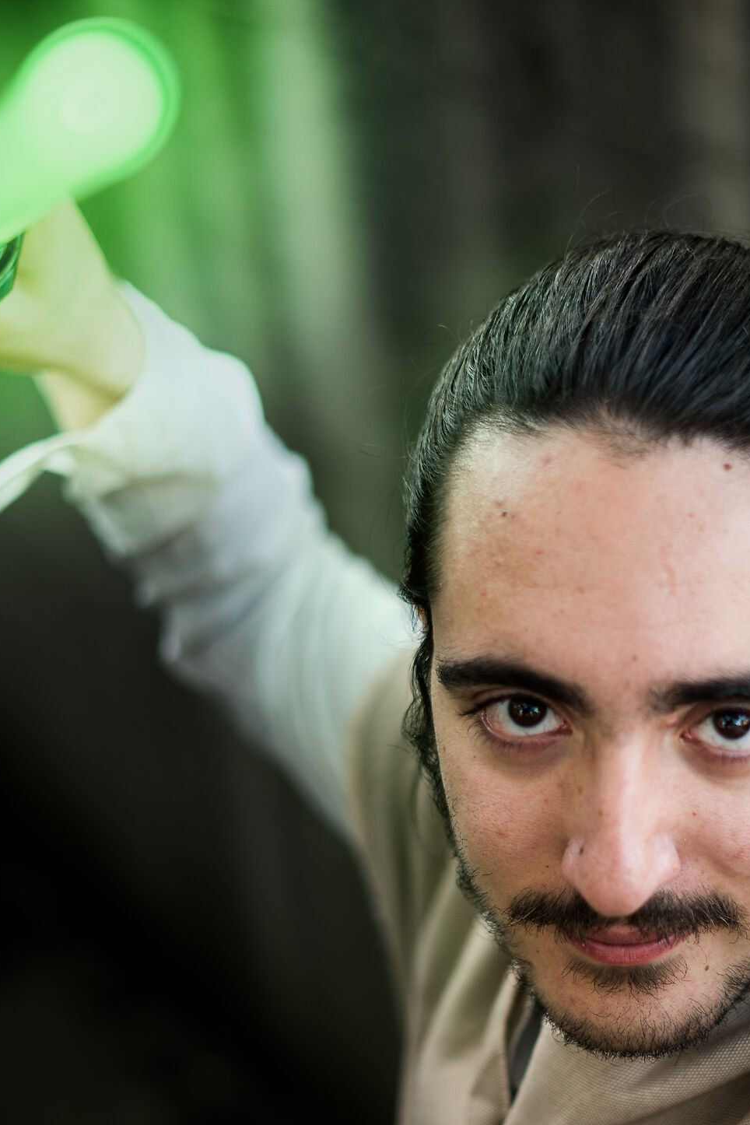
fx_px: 2594
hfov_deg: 16.3
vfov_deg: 24.4
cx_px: 599
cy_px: 733
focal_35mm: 83
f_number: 1.8
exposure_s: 1/200
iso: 160
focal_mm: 50
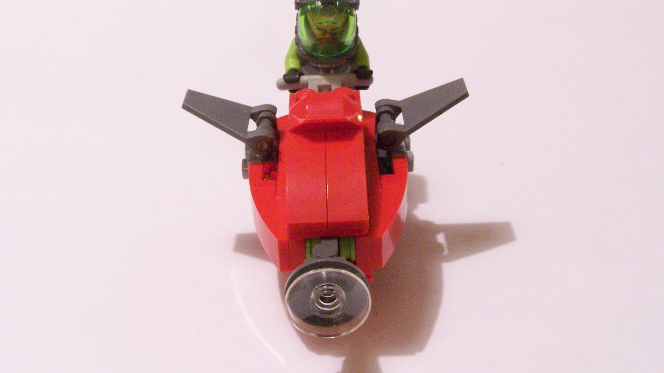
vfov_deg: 21.4
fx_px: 986
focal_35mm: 56
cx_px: 331
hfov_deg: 37.2
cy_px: 131
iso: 400
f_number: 8
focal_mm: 8.5
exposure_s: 1/4
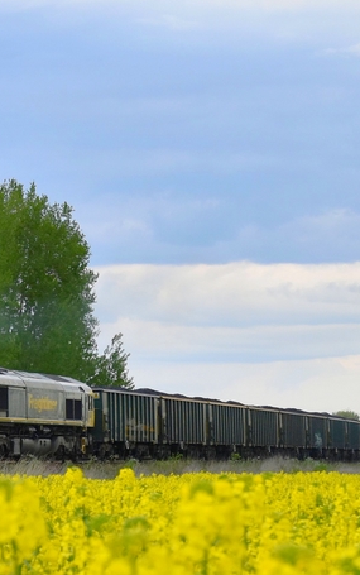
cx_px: 249
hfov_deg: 8.5
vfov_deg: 13.5
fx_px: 2414
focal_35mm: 154
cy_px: 469
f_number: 5.6
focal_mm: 34
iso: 320
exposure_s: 1/320
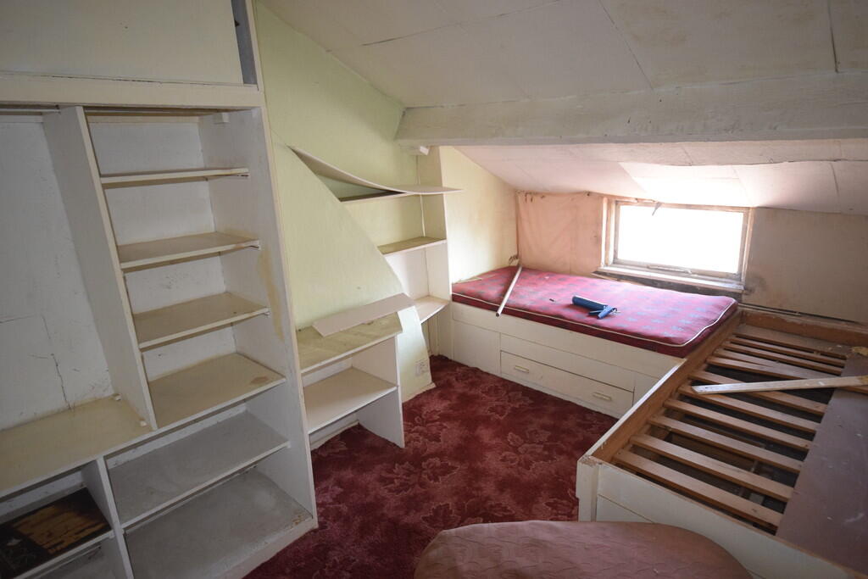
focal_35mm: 21
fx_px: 506
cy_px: 290
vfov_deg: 59.5
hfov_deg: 81.2
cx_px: 434
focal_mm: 14
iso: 1600
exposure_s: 1/60
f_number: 4.8
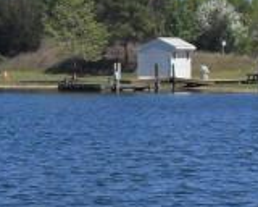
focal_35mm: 219
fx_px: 1672
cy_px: 244
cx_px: 45
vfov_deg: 7.0
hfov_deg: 8.8
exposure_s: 1/250
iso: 80
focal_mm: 6.3
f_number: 7
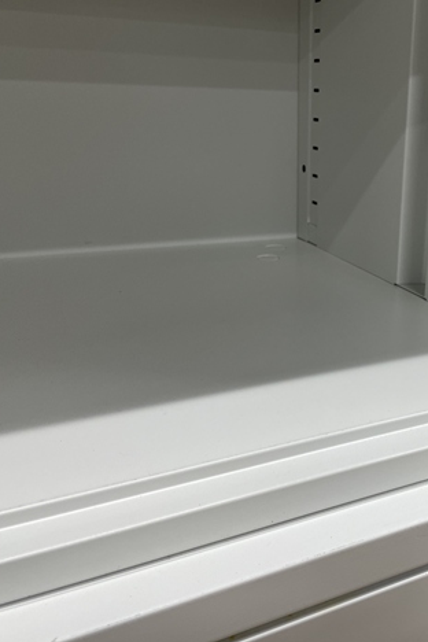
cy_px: 320
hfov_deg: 34.6
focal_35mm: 37
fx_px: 660
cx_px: 353
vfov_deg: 51.9
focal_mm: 4.2
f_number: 1.6
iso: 80
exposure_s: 1/100
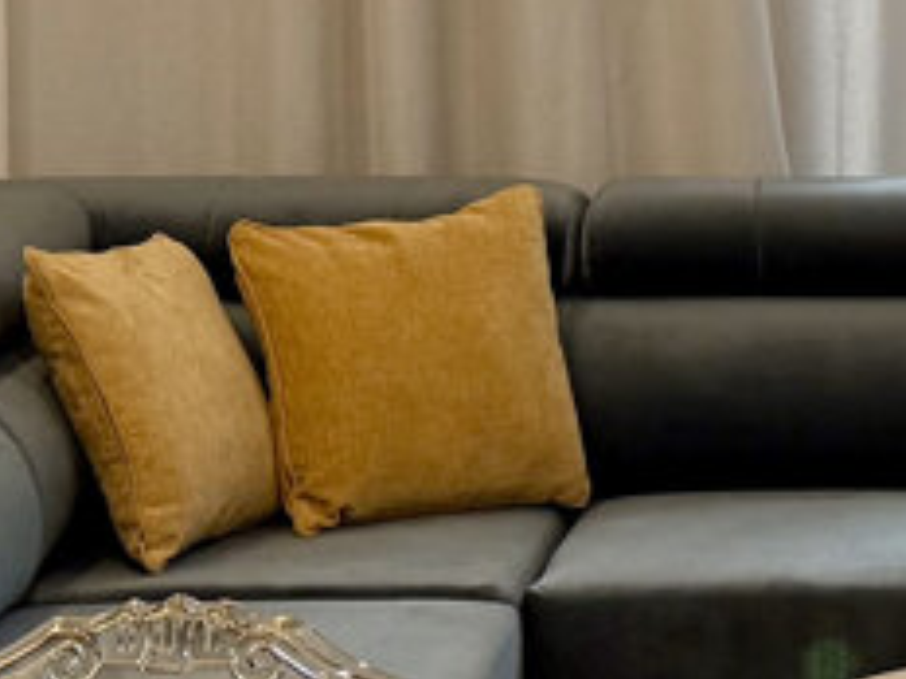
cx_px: 1136
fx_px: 3900
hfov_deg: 12.9
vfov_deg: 9.9
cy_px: -51
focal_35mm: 149
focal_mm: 6.76
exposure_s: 1/100
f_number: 1.78
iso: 160
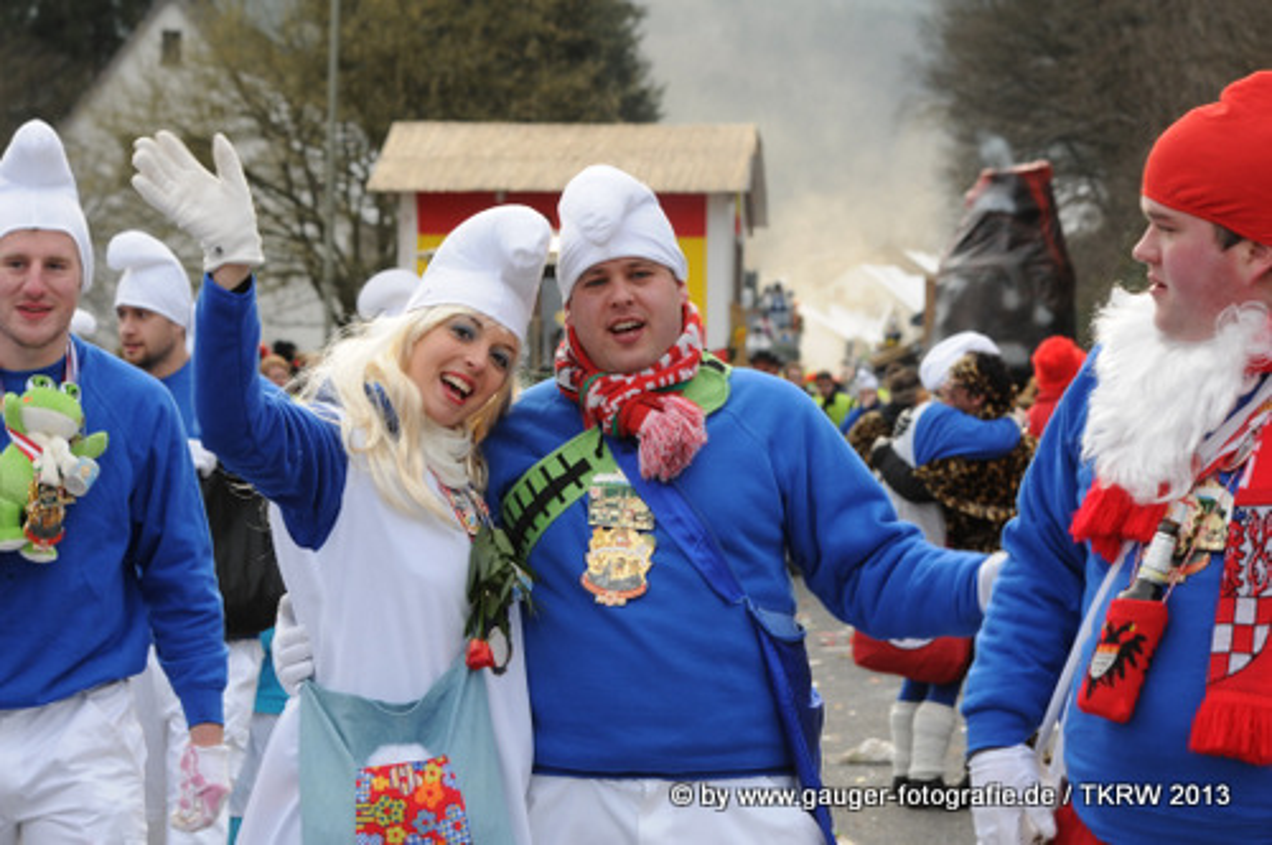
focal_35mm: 105
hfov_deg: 19.5
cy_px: 422
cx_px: 636
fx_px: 3705
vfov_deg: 13.0
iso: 200
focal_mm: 70
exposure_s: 1/160
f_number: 6.3
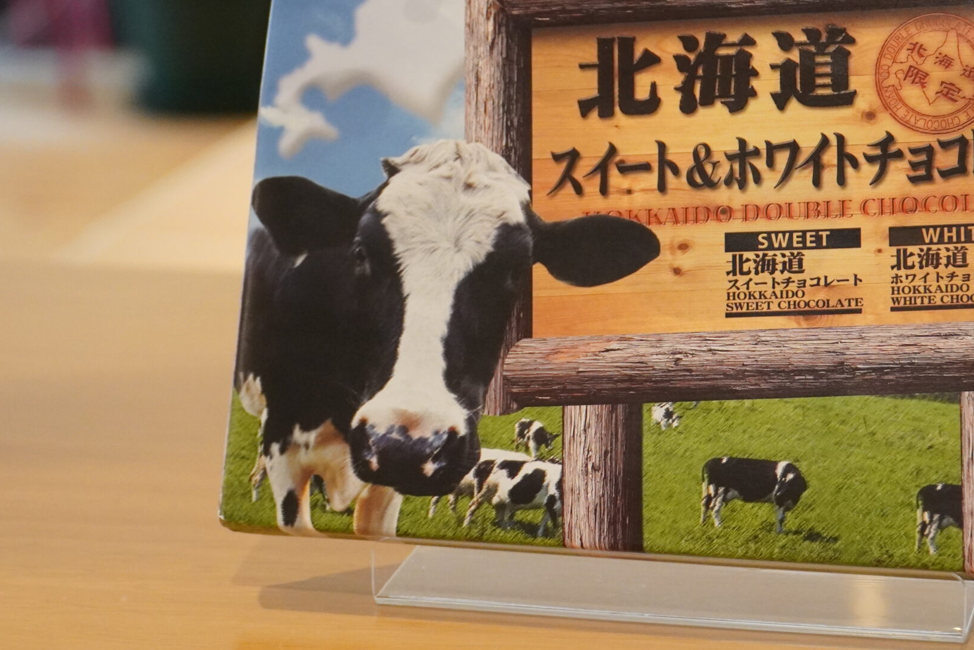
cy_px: 220
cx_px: 607
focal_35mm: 118
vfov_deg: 11.6
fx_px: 3193
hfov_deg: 17.3
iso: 2500
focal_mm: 50
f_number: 4
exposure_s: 1/200
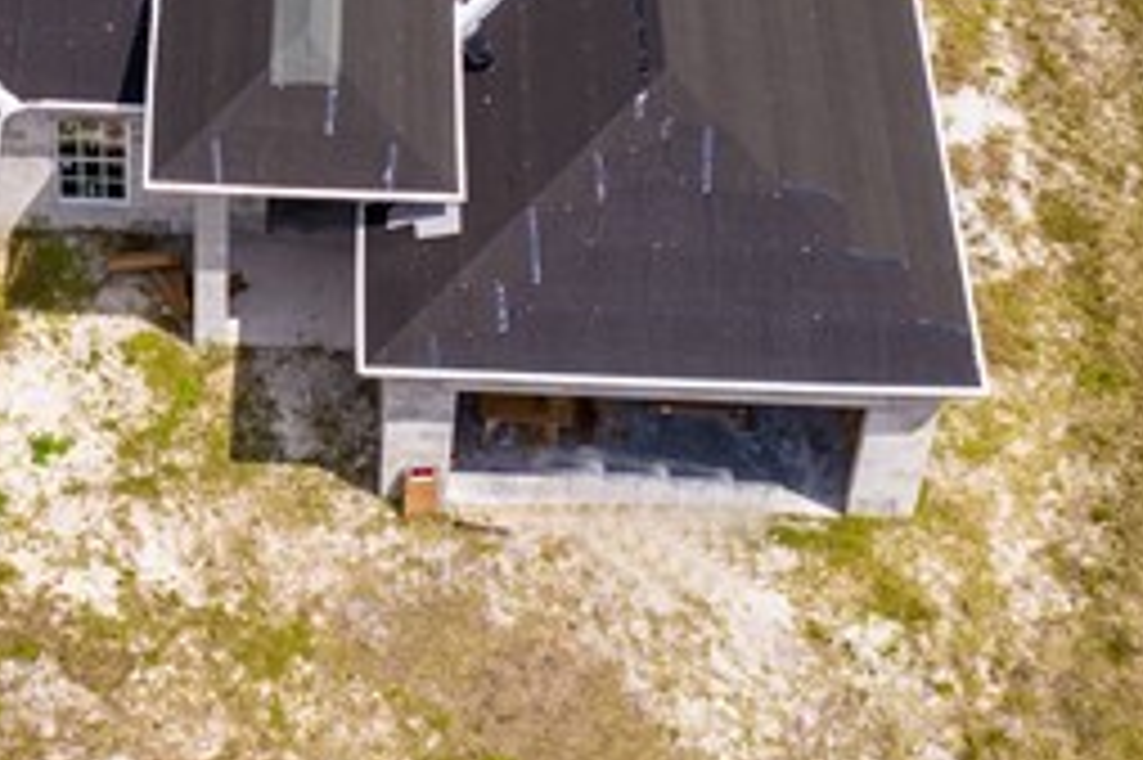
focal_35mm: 94
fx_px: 2982
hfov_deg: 21.3
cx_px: 176
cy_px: -227
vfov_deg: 14.0
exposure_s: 1/2000
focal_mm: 8.38
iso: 100
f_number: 2.8
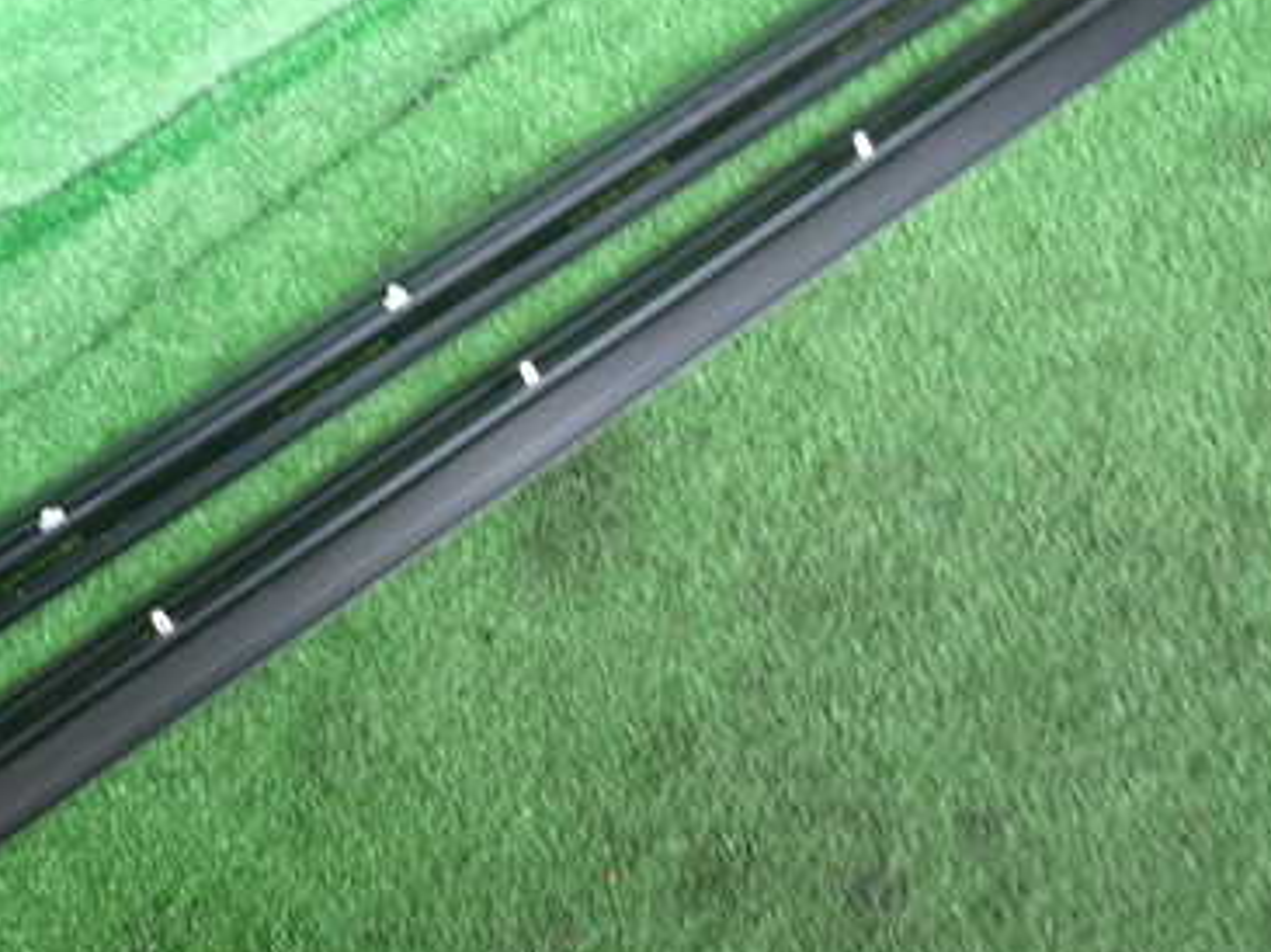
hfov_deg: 45.4
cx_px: 476
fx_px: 1504
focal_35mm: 41
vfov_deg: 35.1
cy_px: 448
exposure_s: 1/50
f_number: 2
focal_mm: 4.5
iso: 200
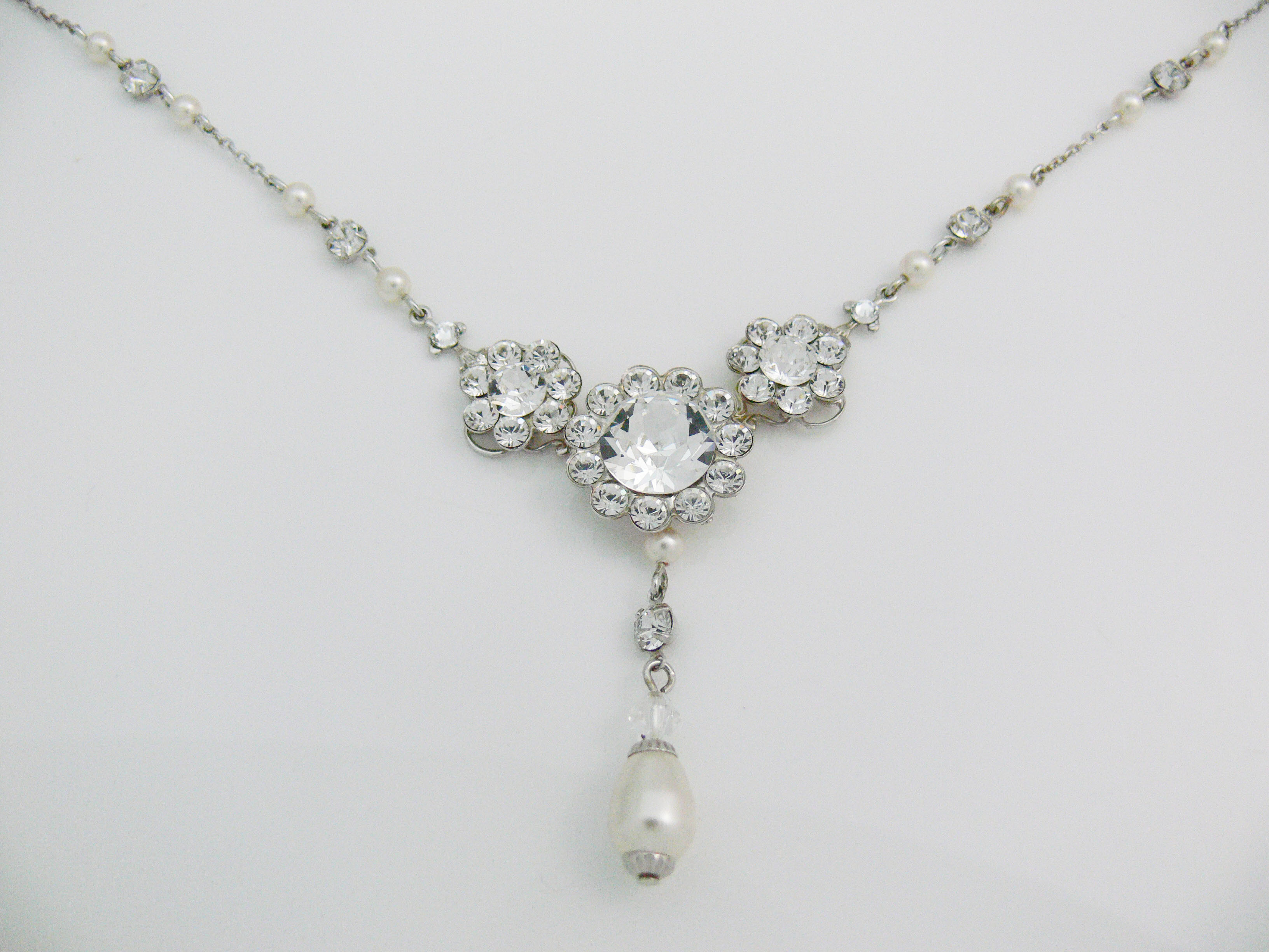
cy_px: 476
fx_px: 1283
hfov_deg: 52.6
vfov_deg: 40.7
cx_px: 634
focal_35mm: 35
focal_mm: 7.4
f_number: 2.8
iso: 200
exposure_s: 1/25
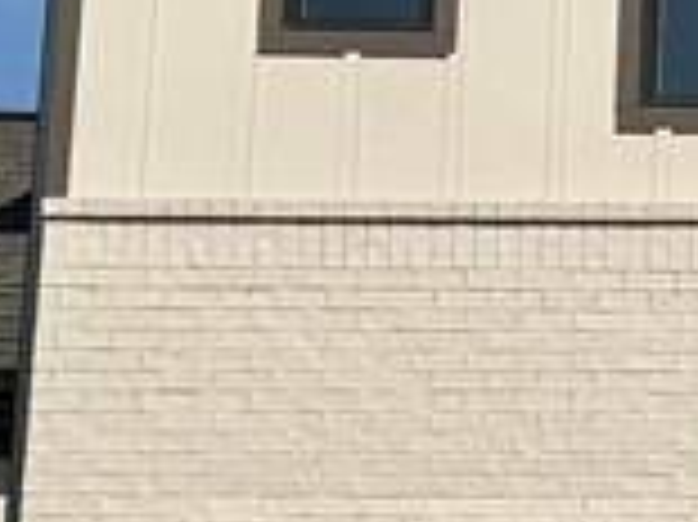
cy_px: 414
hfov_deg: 11.6
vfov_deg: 9.3
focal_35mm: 159
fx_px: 3204
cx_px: 1189
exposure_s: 1/10753
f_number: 1.78
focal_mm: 6.86
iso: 80
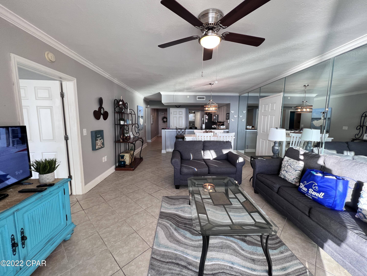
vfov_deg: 89.9
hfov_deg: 106.2
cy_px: 138
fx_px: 138
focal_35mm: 13
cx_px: 184
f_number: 1.8
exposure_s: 1/120
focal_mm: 1.57
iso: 160
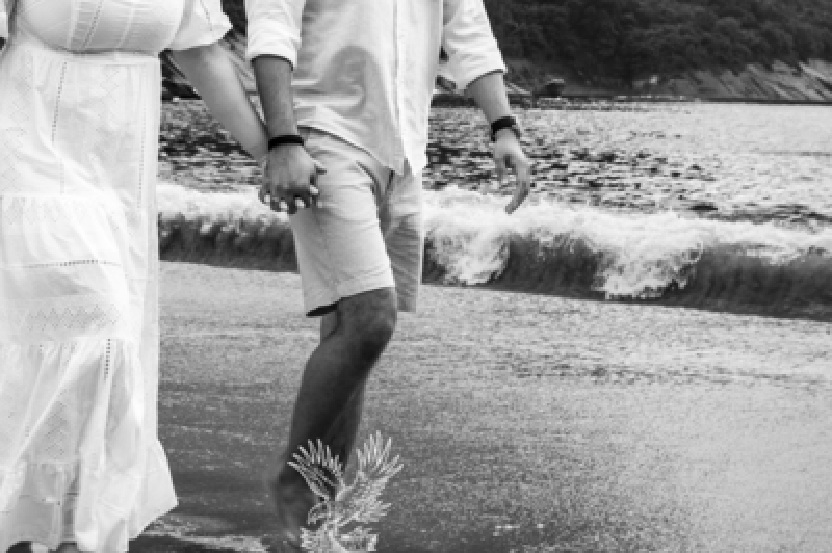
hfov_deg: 22.6
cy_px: -156
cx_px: 345
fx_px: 2078
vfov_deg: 14.6
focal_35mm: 90
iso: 160
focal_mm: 30
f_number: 6.3
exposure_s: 1/250
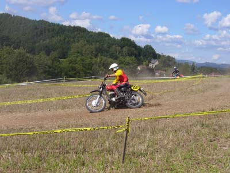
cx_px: 115
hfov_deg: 38.2
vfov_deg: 29.1
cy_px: 86
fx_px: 332
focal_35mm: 50
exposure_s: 1/500
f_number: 6.7
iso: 100
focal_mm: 8.3
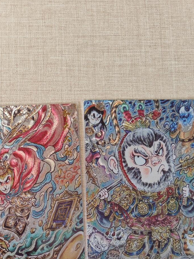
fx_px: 396
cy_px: 209
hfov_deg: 26.5
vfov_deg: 35.0
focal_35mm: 53
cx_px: 16
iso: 200
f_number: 1.95
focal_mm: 5.52
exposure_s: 1/100
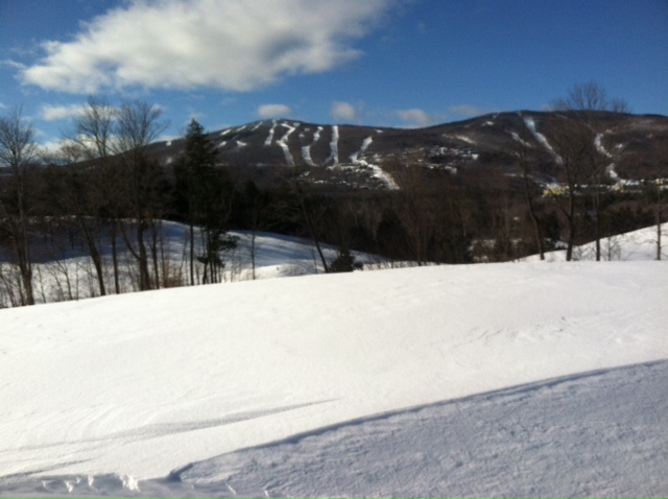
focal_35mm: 35
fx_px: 674
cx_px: 334
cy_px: 250
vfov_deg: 40.6
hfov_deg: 52.7
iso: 80
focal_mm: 3.85
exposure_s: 1/2727
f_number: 2.8
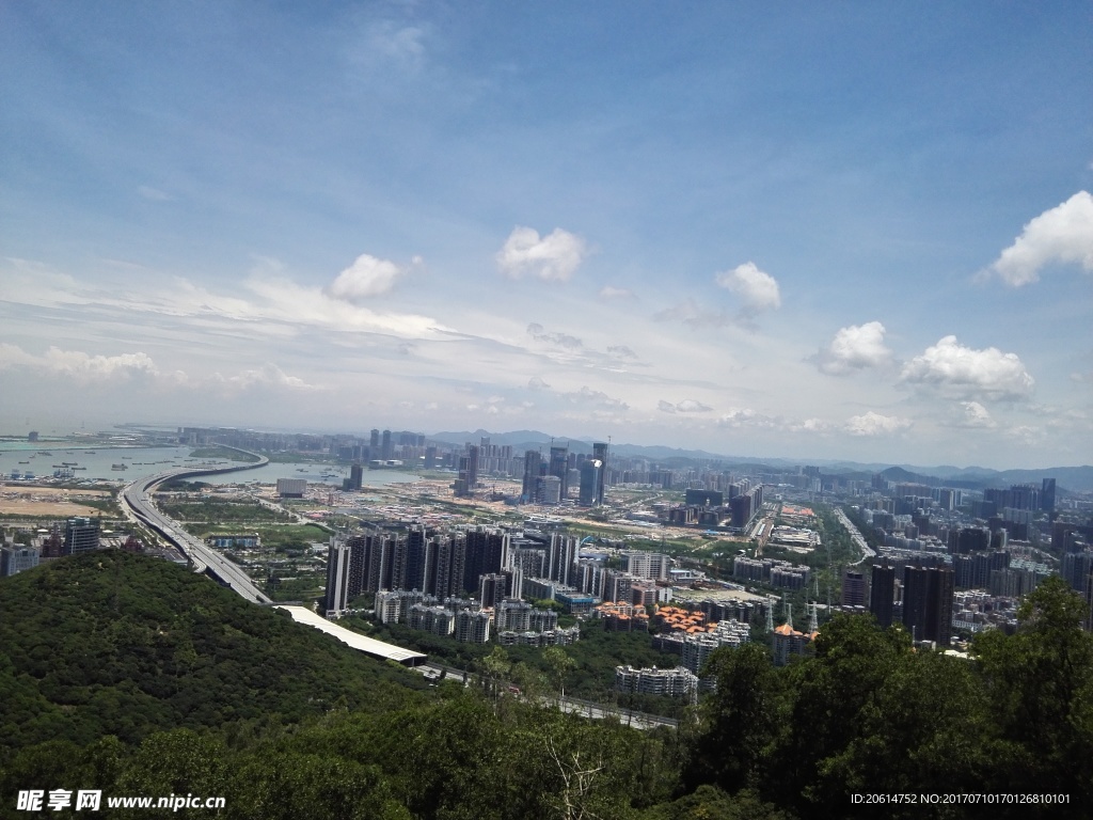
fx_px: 916
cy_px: 410
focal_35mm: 29
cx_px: 546
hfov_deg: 61.7
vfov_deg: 48.2
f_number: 2
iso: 100
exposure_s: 1/3937
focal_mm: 3.8
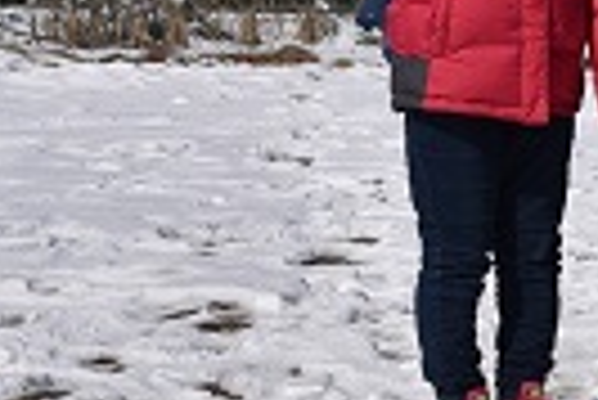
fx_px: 3775
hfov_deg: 8.7
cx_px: 1115
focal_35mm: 227
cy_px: -94
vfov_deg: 6.0
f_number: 14
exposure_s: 1/320
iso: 100
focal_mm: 50
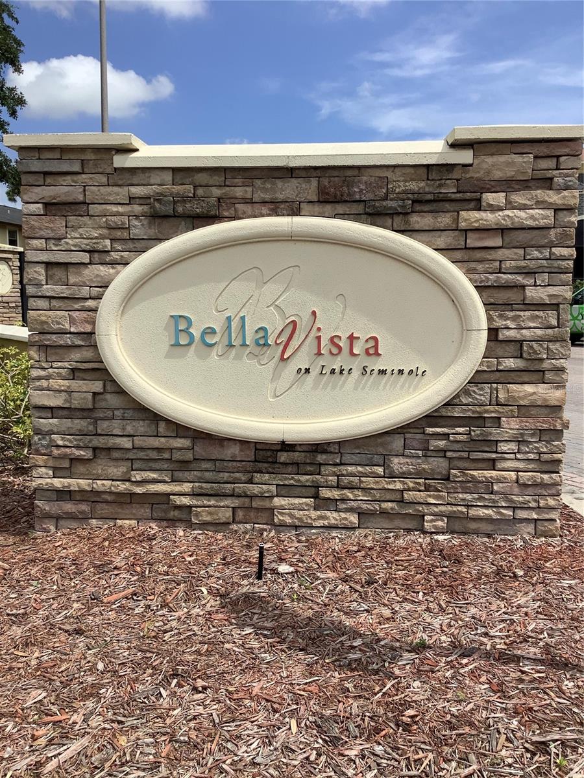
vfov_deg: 58.4
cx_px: 292
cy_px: 389
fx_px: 697
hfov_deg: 45.4
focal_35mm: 31
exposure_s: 1/1942
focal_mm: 3.3
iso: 25
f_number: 2.4
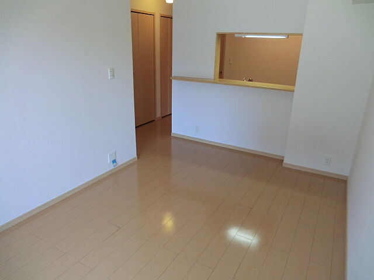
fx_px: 259
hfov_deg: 71.6
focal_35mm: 24
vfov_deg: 56.8
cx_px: 187
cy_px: 140
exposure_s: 1/60
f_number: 3.2
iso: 200
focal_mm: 4.3
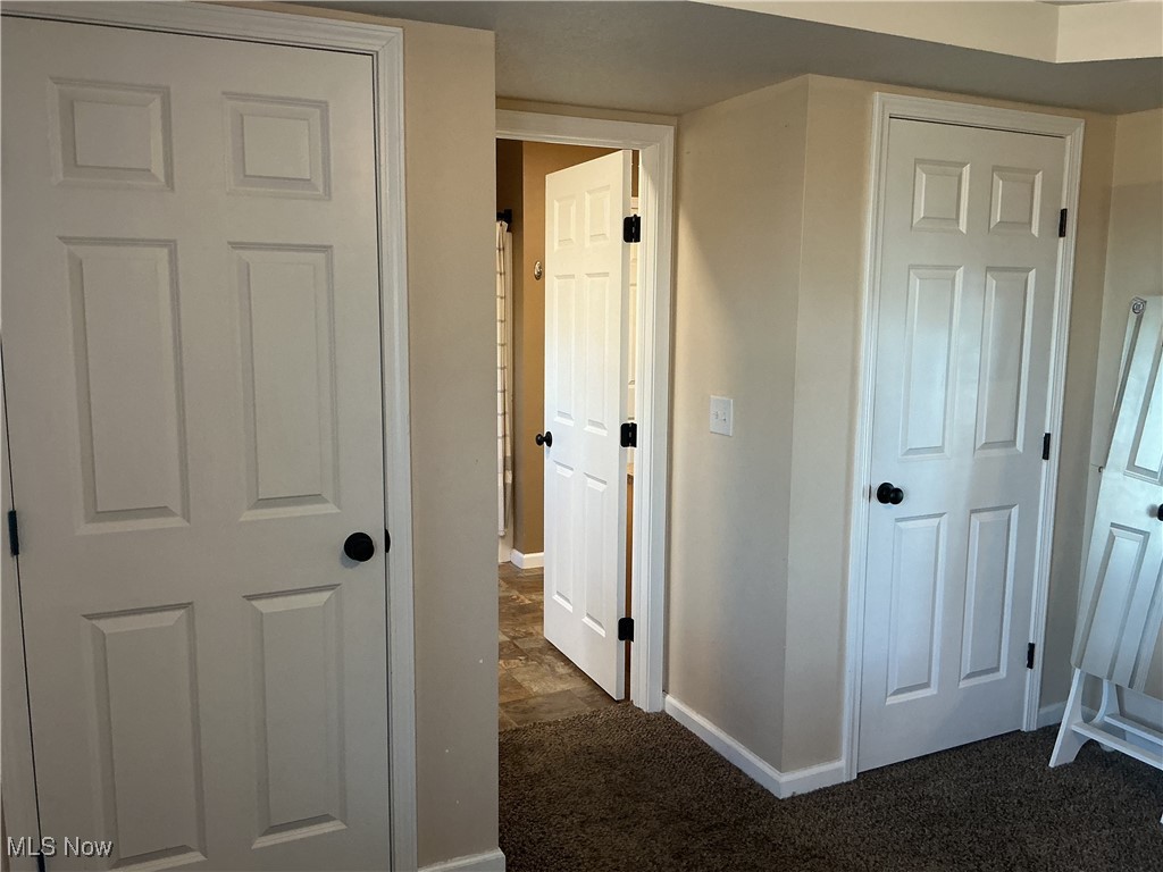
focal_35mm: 29
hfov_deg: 61.7
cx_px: 582
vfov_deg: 48.2
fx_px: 974
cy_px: 436
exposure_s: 1/60
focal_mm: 3
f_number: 1.8
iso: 100
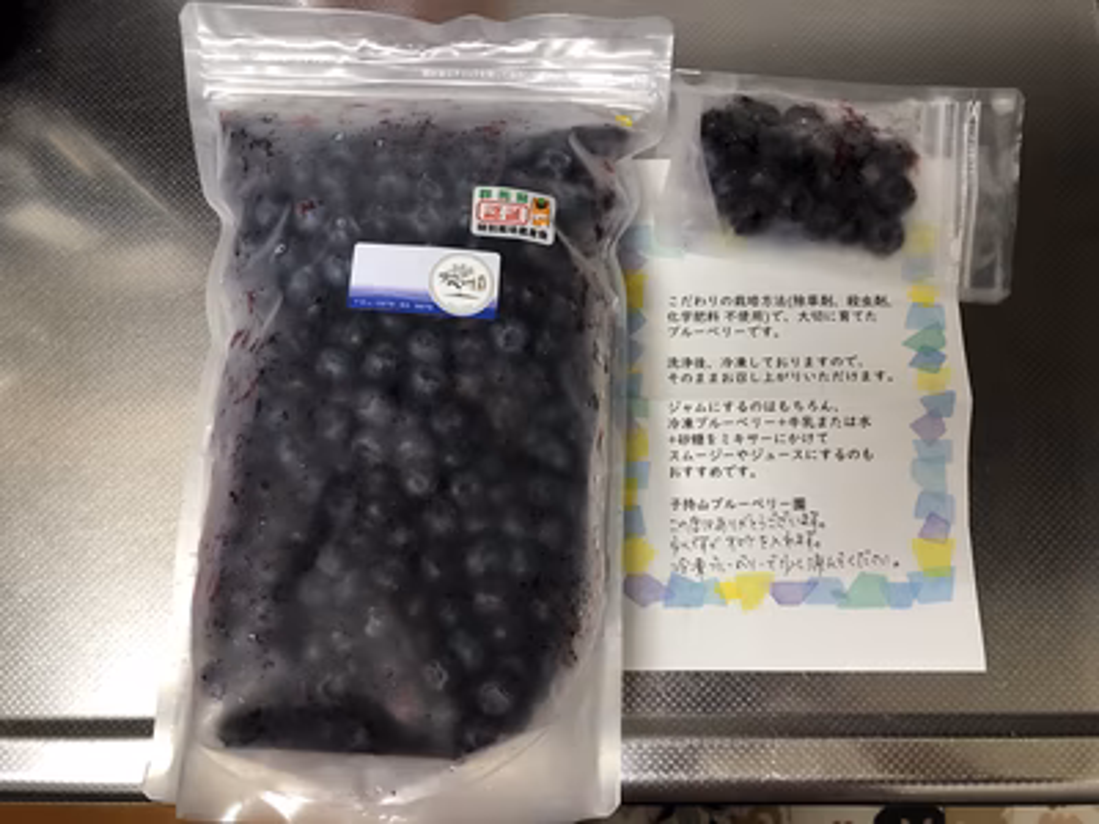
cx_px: 550
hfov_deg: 63.4
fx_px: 889
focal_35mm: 28
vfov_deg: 49.7
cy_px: 412
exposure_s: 1/17
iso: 80
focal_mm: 4
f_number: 1.8
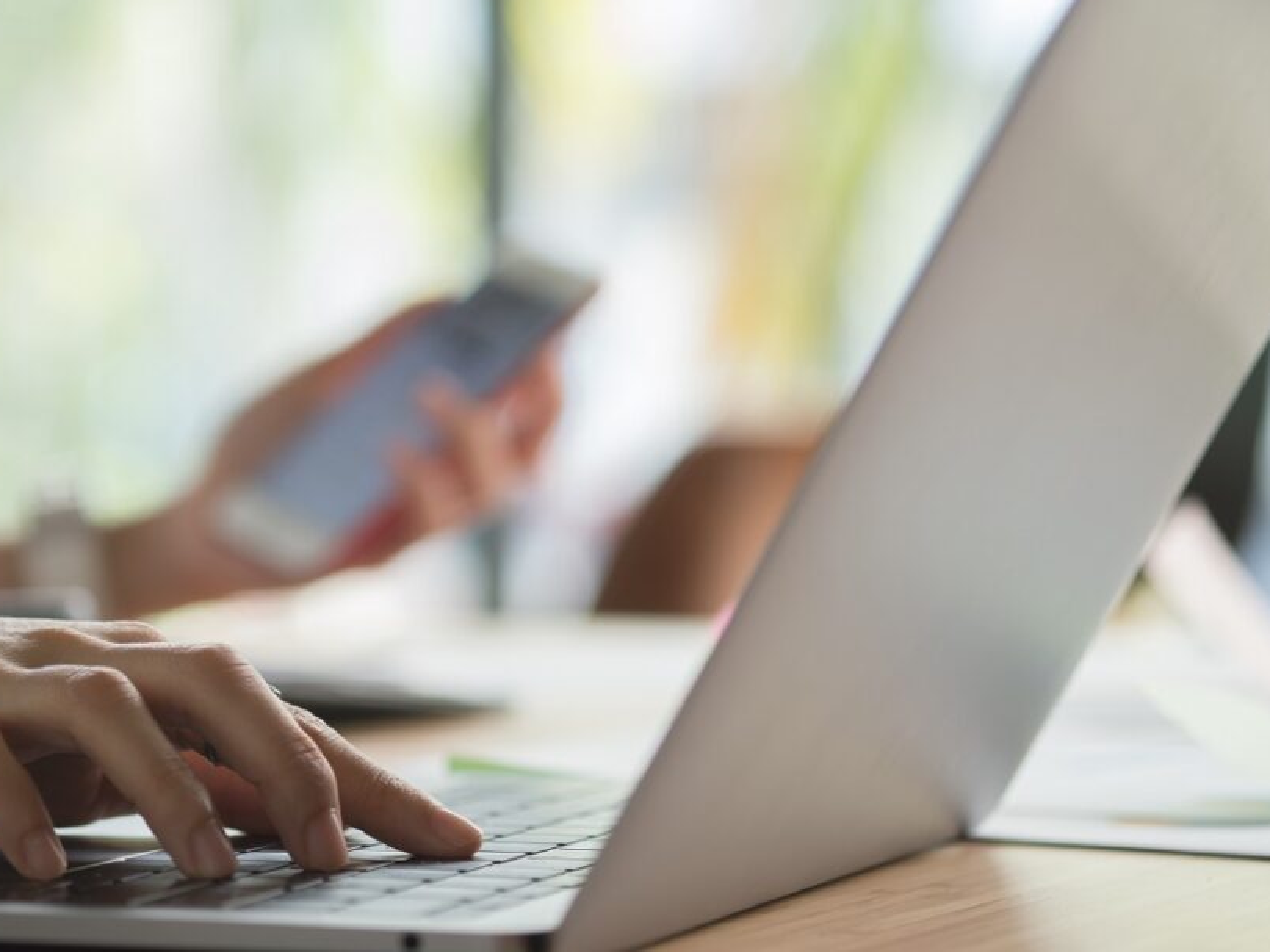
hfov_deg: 15.4
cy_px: 451
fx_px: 4695
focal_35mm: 128
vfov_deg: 11.6
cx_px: 467
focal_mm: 60
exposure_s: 1/125
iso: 200
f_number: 2.4
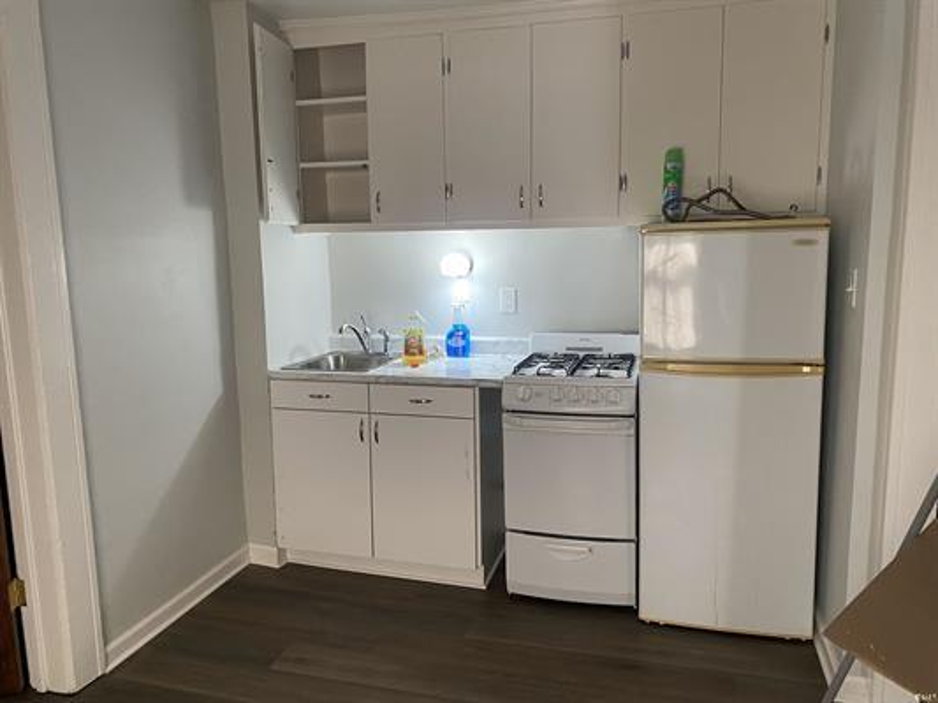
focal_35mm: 26
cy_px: 352
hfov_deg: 67.3
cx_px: 469
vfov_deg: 53.0
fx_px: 704
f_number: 1.8
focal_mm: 4.25
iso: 200
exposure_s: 1/60
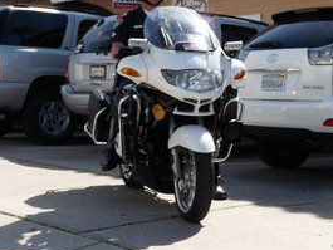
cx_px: 188
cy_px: 103
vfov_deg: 17.8
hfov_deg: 23.5
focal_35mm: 83
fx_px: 799
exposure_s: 1/250
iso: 100
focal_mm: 9.9
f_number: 5.6
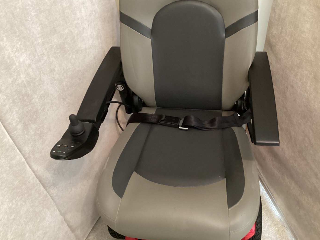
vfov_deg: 41.8
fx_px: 314
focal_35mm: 34
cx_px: 170
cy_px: 114
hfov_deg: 53.9
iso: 500
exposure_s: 1/30
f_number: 2.4
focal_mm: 3.3
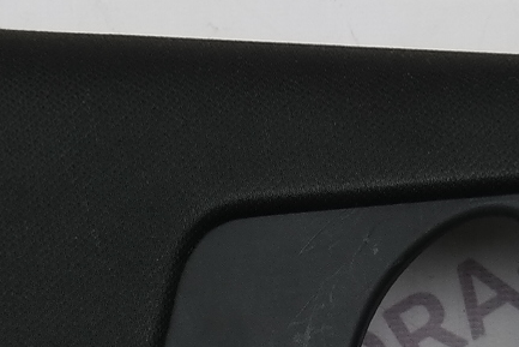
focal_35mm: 206
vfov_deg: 6.6
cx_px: 279
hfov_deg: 10.0
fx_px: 2971
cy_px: 408
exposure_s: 1/80
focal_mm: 20
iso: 100
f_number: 3.5
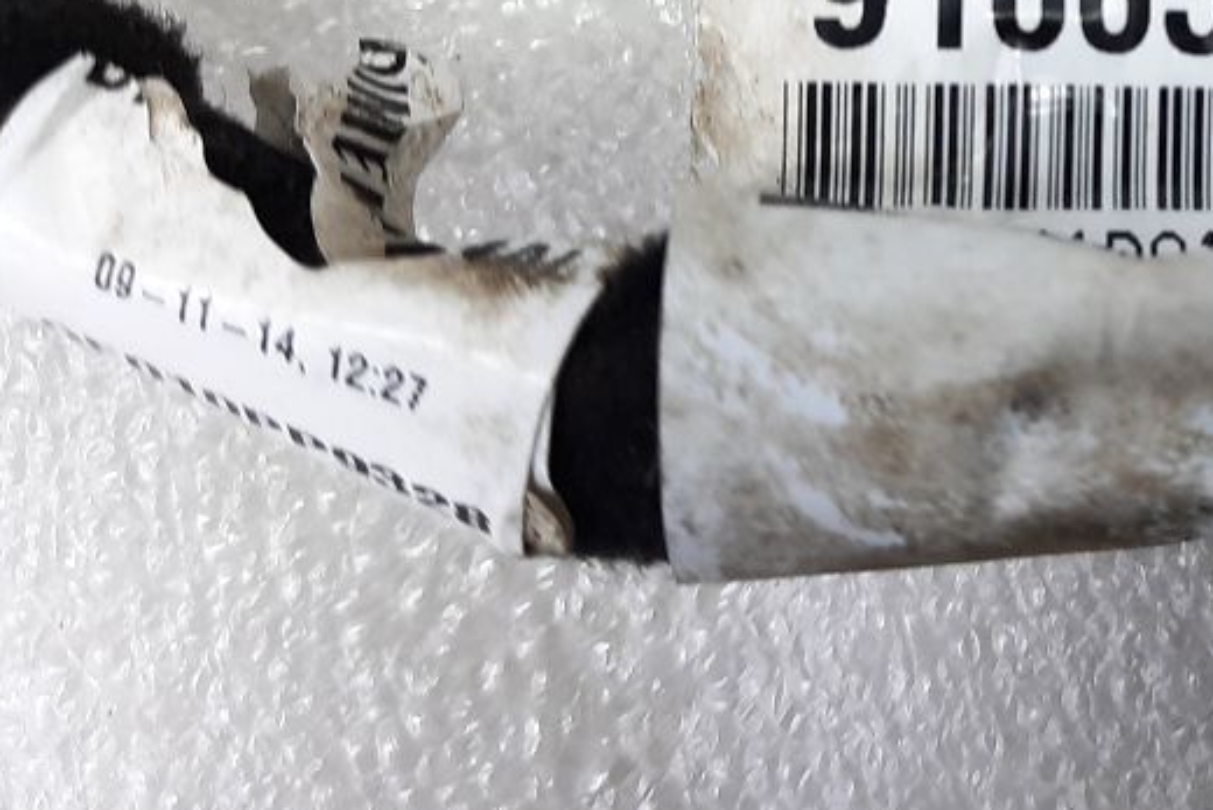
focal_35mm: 60
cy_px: -47
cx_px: 1262
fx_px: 2022
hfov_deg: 30.6
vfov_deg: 21.6
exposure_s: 1/60
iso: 125
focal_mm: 4.6
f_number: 2
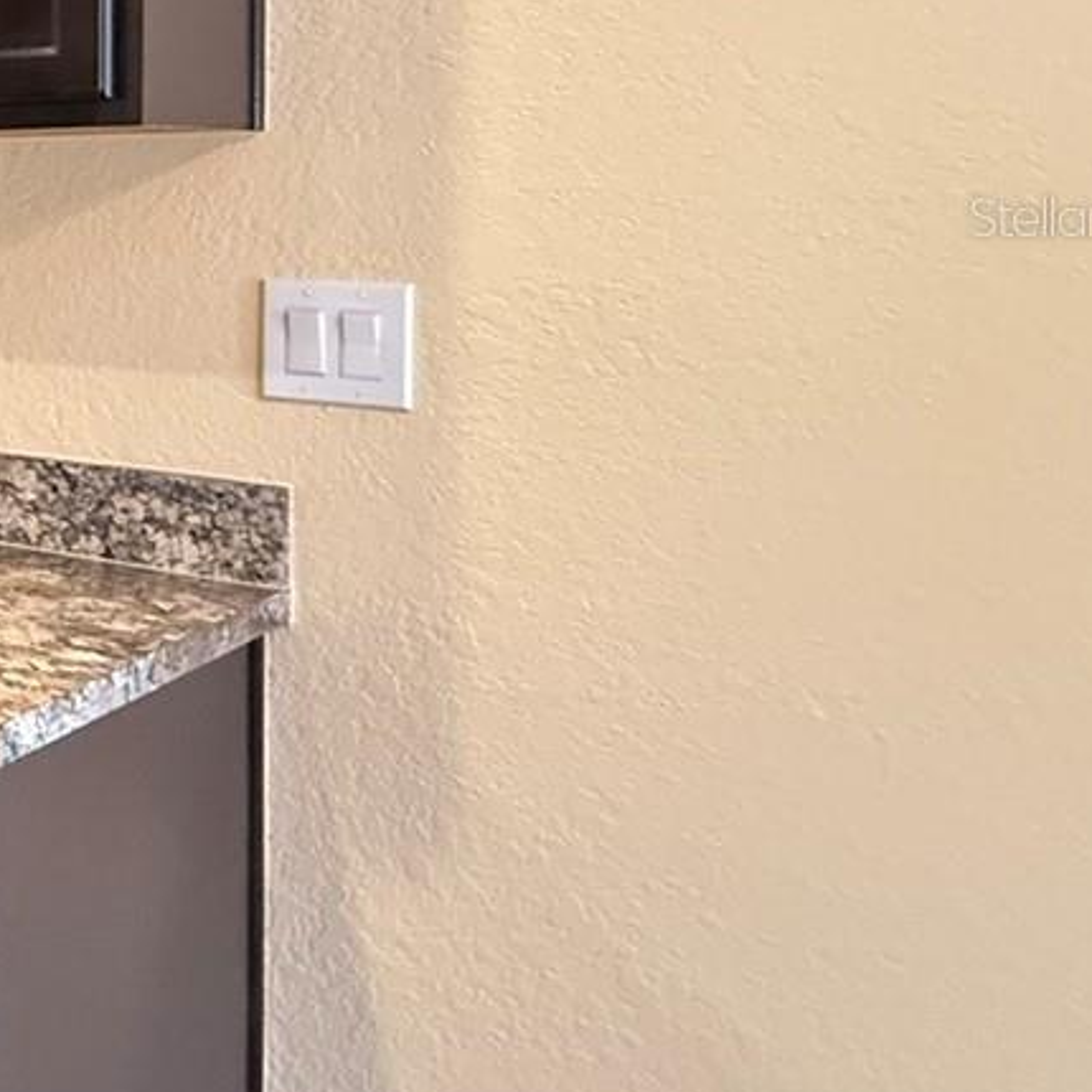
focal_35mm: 46
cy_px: 216
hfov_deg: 22.8
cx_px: -823
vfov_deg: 35.6
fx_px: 1642
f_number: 2.2
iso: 1000
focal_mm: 2.22
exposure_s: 1/60
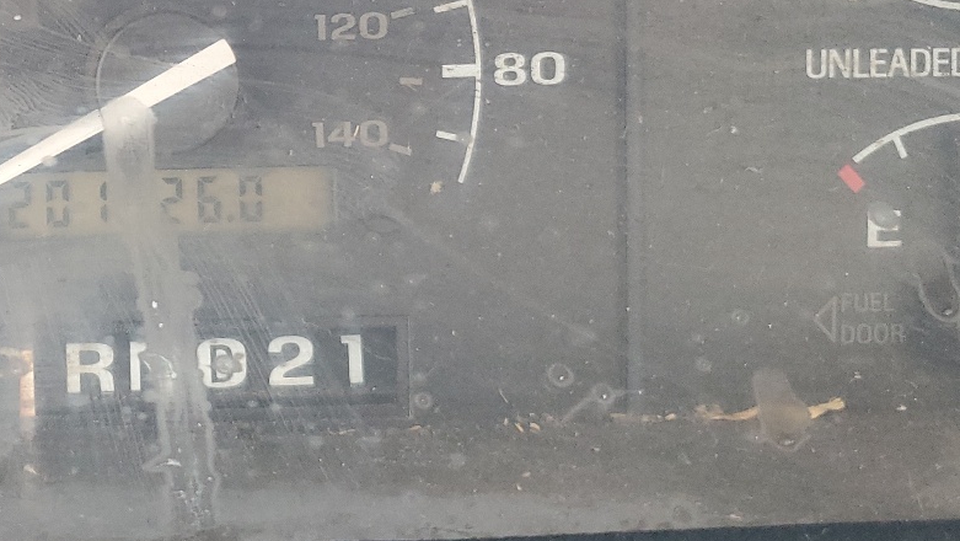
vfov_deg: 20.4
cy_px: 76
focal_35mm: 58
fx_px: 1477
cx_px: 114
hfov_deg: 34.2
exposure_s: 1/60.2
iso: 156
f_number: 1.5
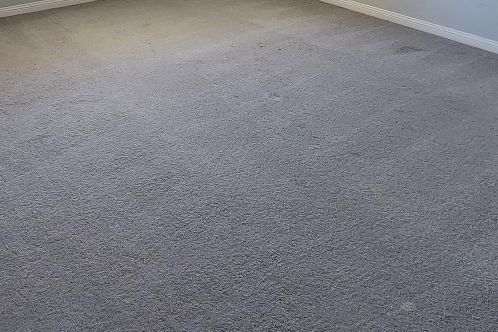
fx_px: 512
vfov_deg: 29.6
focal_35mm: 37
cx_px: 226
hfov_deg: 51.8
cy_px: -88
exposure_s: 1/60
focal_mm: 2.2
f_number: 2.2
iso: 250
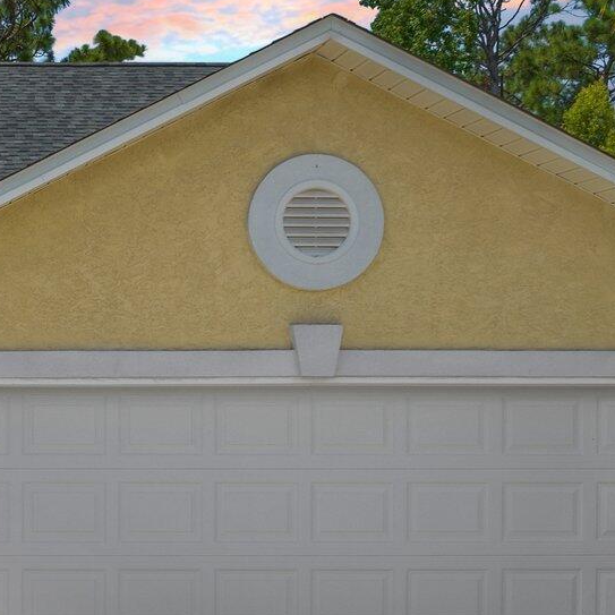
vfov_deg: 21.6
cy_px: 381
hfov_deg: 20.3
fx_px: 1608
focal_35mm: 80
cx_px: -123
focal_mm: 12.29
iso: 120
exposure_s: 1/640
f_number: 2.8
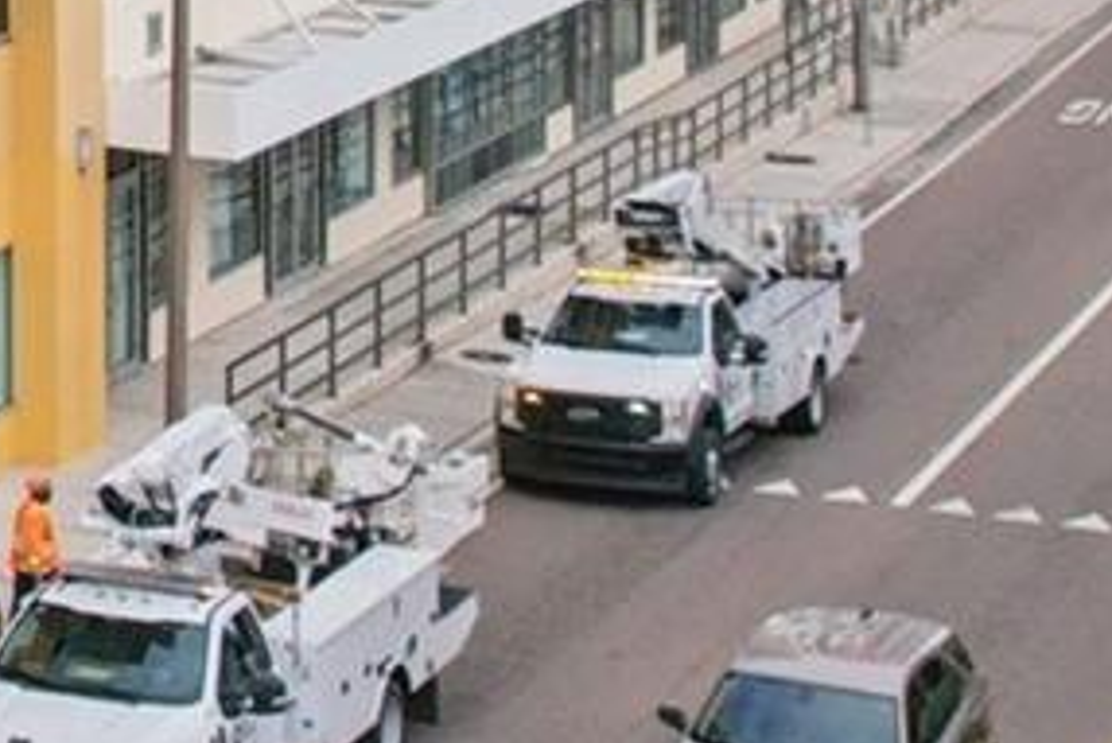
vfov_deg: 10.5
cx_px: -1236
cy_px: -591
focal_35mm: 123
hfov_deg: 13.7
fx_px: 3801
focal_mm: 8.4
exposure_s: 1/1600
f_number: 2.8
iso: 130
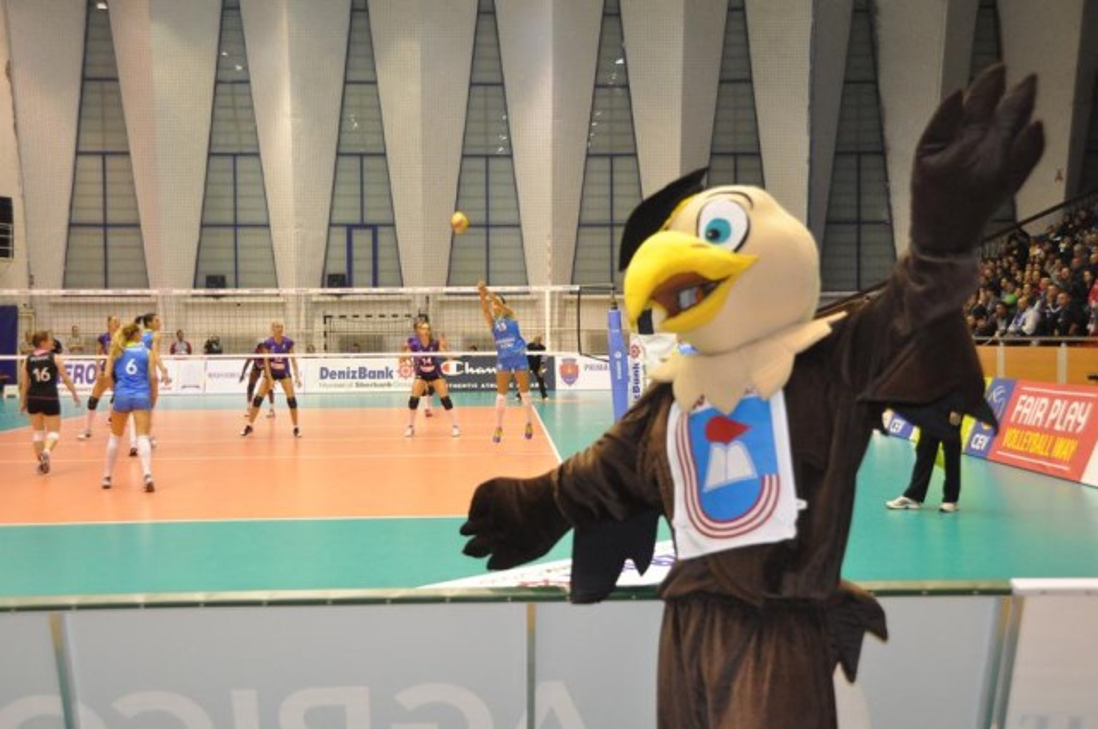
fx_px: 1325
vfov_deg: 30.8
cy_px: 364
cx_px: 549
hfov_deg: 45.0
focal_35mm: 44
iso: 2500
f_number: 4.5
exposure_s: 1/160
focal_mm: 29
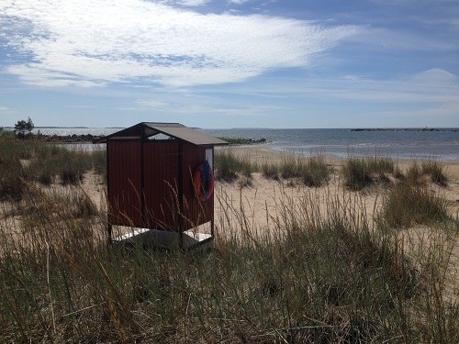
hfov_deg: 52.6
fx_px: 464
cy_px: 172
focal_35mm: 35
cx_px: 230
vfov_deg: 40.7
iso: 50
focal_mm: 4.28
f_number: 2.4
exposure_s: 1/3460
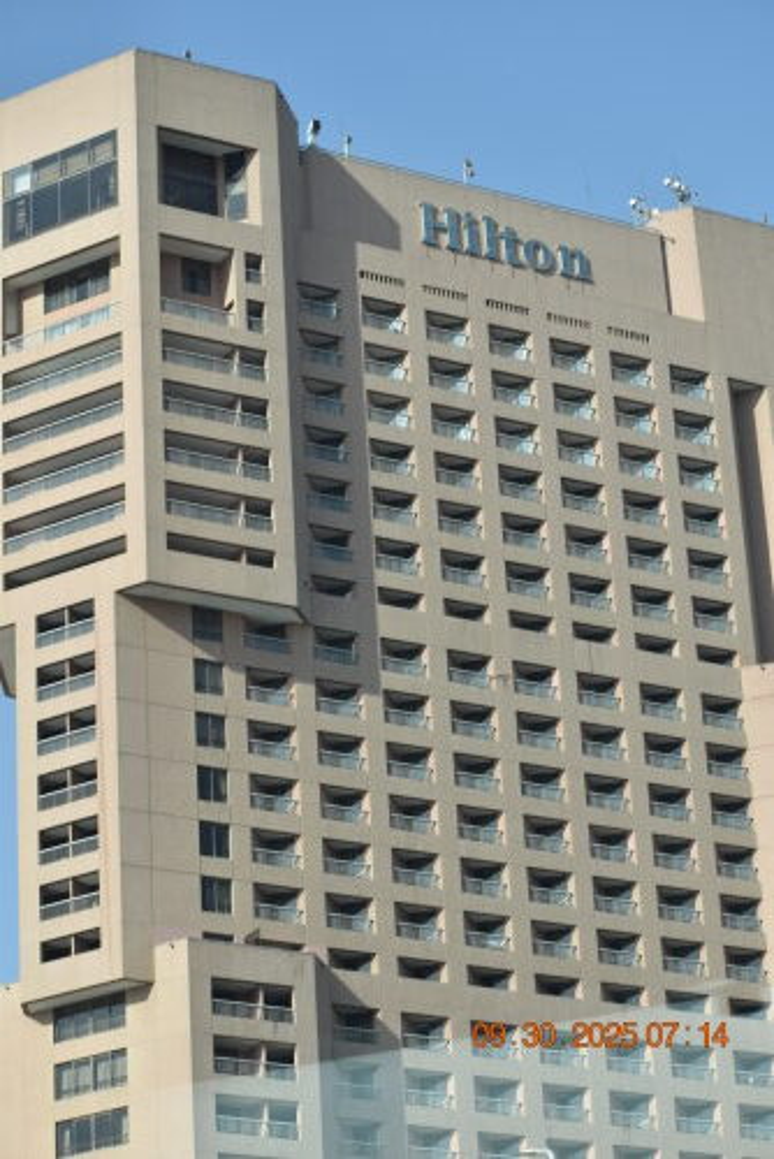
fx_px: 3381
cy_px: 580
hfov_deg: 13.1
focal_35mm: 105
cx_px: 387
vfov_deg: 19.4
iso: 100
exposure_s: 1/250
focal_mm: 70
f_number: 7.1
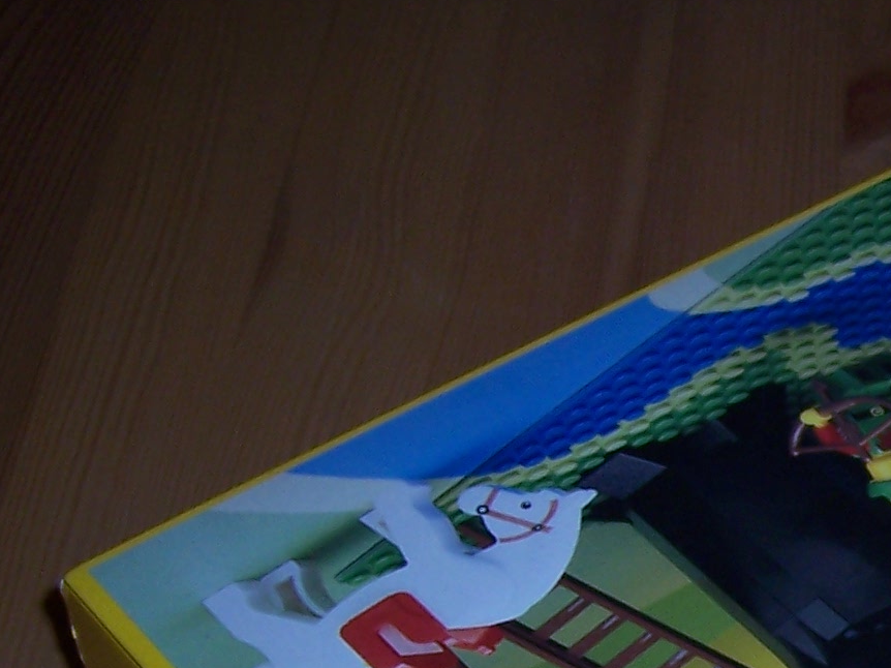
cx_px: 1133
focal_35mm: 101
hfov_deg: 18.2
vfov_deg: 14.0
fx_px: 2599
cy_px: 911
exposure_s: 1/60
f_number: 2.7
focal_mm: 5.6
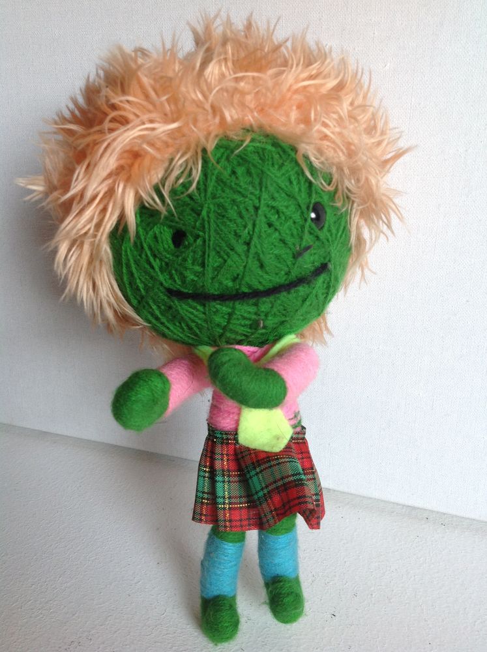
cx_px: 244
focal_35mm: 35
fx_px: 658
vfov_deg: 52.7
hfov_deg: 40.6
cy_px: 326
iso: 64
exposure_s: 1/40
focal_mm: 4.28
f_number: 2.4
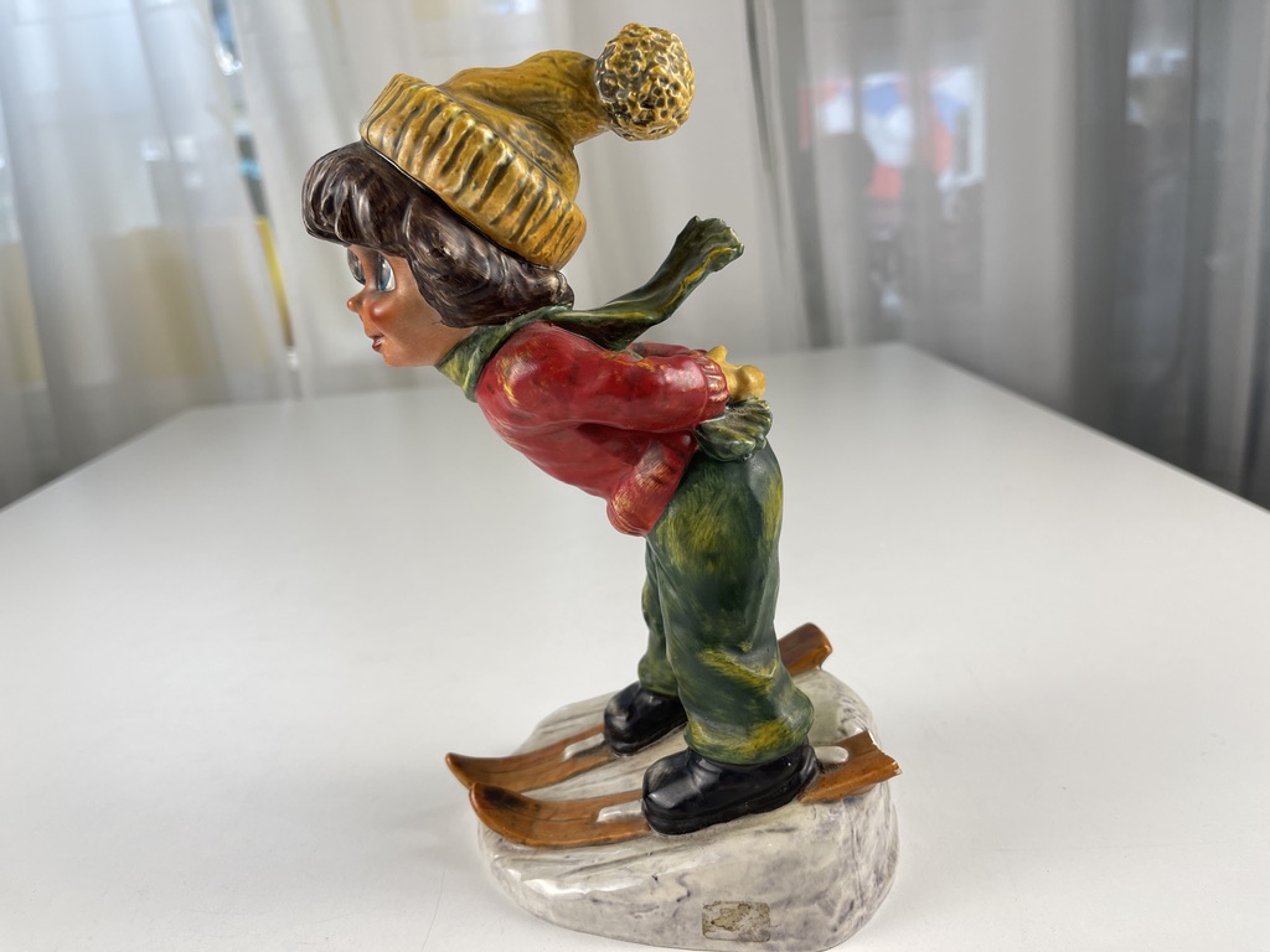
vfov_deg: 54.9
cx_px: 635
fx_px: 917
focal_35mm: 25
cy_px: 476
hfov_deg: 69.4
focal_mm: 5.1
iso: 32
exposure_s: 1/121
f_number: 1.6
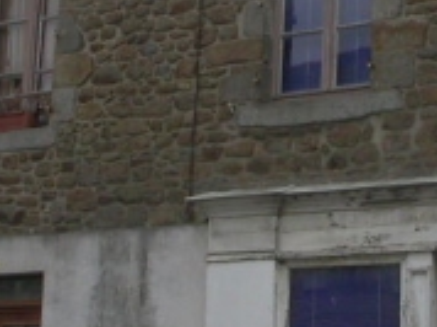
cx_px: 336
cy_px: 103
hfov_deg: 11.7
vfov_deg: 8.8
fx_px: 2131
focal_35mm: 169
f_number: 6.2
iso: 100
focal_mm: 9.1
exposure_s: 1/190
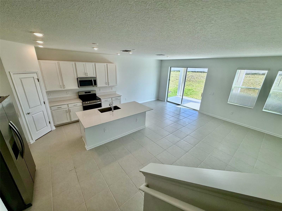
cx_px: 141
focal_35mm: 14
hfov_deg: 102.1
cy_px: 106
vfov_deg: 85.7
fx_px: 114
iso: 64
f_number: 2.2
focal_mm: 2.22
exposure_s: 1/490
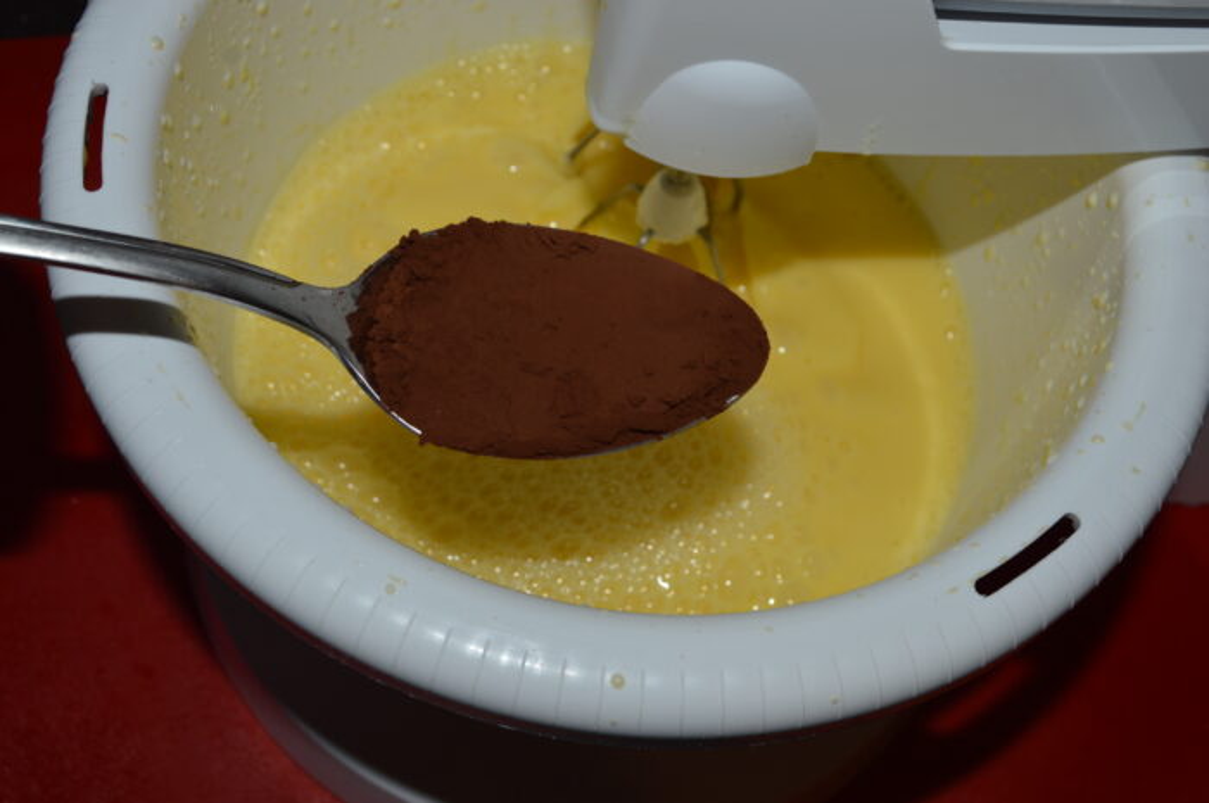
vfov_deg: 31.8
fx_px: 1409
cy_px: 402
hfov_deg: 46.4
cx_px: 604
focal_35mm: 42
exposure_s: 1/60
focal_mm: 28
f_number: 8
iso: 100
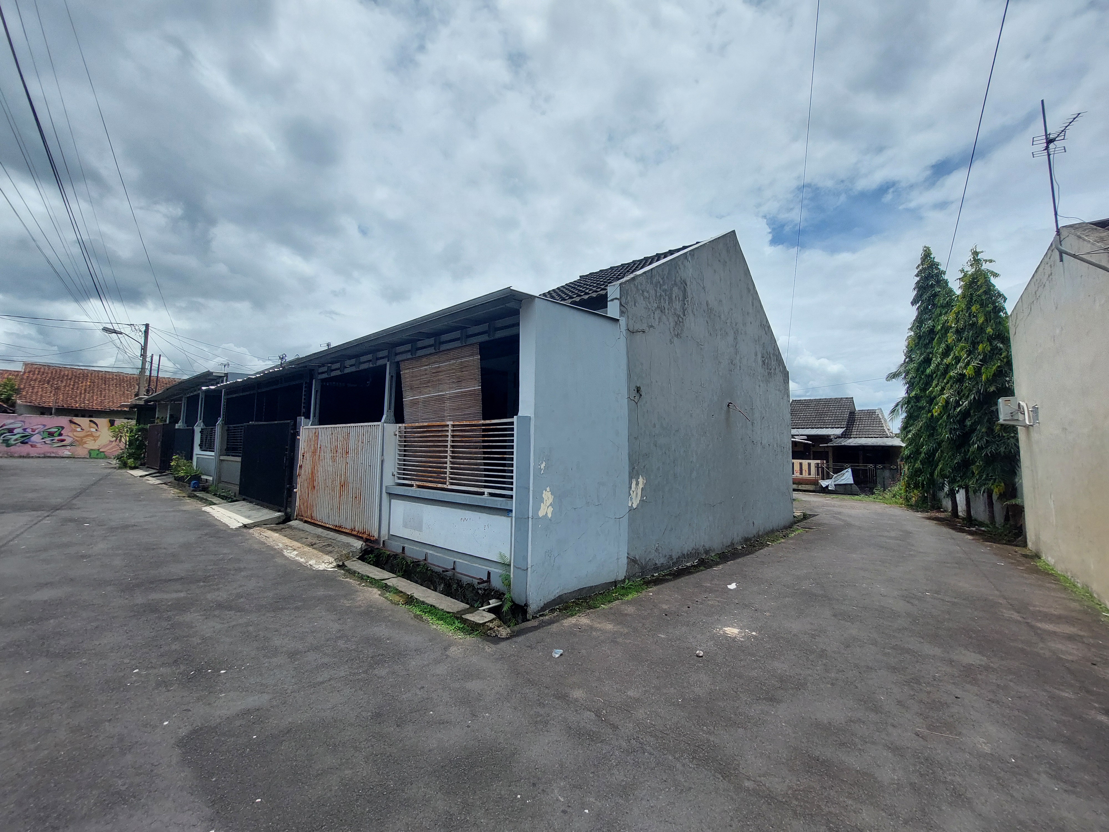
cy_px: 416
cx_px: 554
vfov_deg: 89.9
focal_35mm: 13
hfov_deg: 106.2
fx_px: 416
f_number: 2.2
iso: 50
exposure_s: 1/2746
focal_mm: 1.74
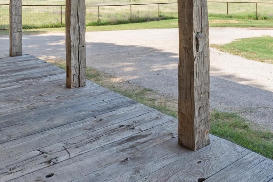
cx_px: 156
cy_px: -19
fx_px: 319
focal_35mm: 42
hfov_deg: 46.3
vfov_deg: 28.8
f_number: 8
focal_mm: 17
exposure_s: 1/100
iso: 400
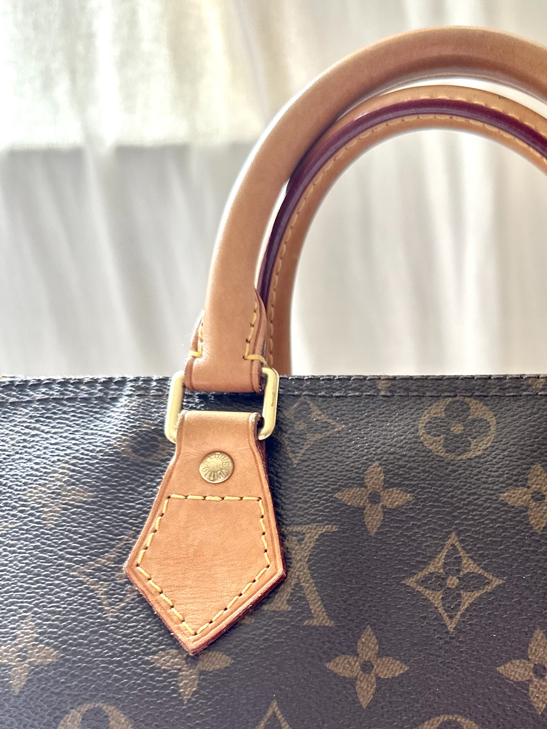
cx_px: 430
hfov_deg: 34.9
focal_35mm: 40
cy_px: 521
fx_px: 843
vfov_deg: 45.6
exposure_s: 1/84
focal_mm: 6.86
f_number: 1.78
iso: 250
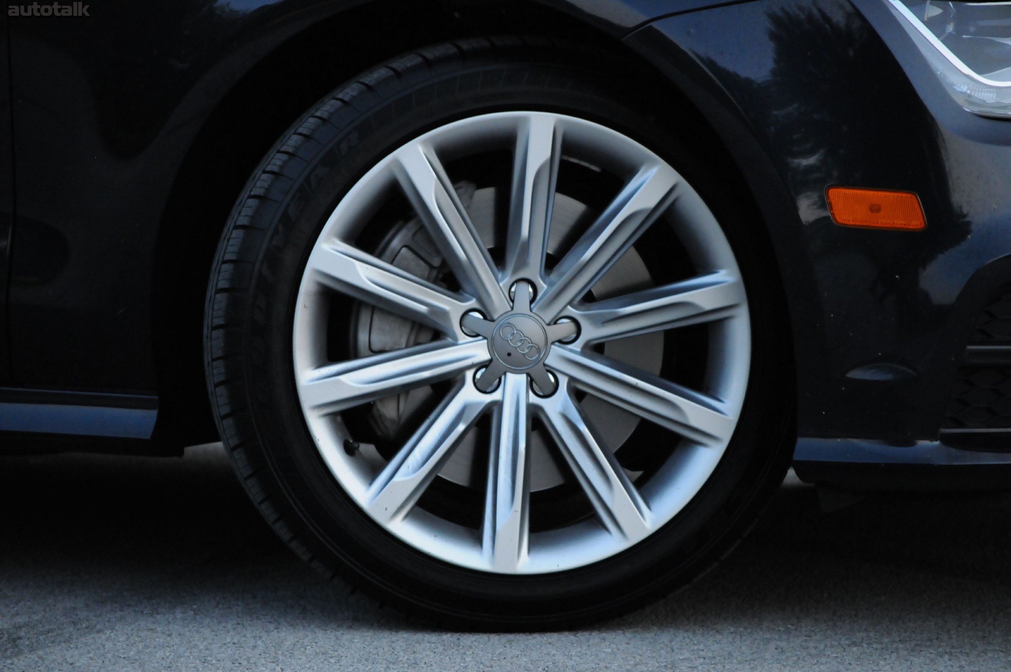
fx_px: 4881
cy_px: 336
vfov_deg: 7.9
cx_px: 506
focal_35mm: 174
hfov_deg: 11.8
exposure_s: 1/100
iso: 2000
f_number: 5.6
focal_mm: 116
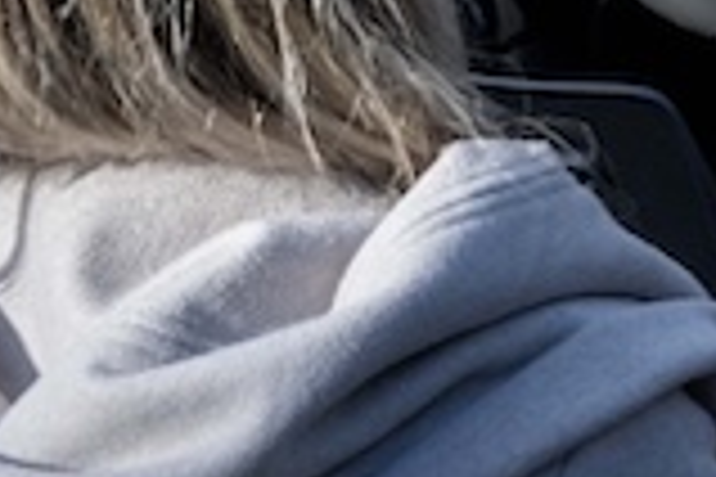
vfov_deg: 6.4
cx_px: 1409
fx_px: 4097
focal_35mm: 206
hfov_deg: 9.4
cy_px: -569
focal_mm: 32
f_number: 5
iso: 3200
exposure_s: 1/160
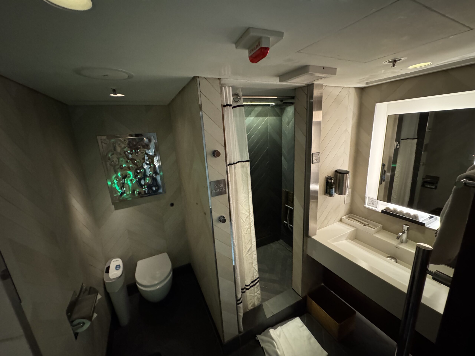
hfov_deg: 102.1
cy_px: 178
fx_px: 192
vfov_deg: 85.7
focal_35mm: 14
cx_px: 238
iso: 1250
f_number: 2.2
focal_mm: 2.22
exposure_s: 1/42
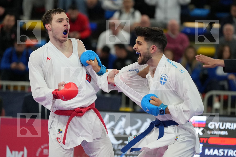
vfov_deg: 4.6
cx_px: 118
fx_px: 1967
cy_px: 78
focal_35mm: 300
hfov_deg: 6.9
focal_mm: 200
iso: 2000
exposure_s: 1/1000
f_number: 2.8
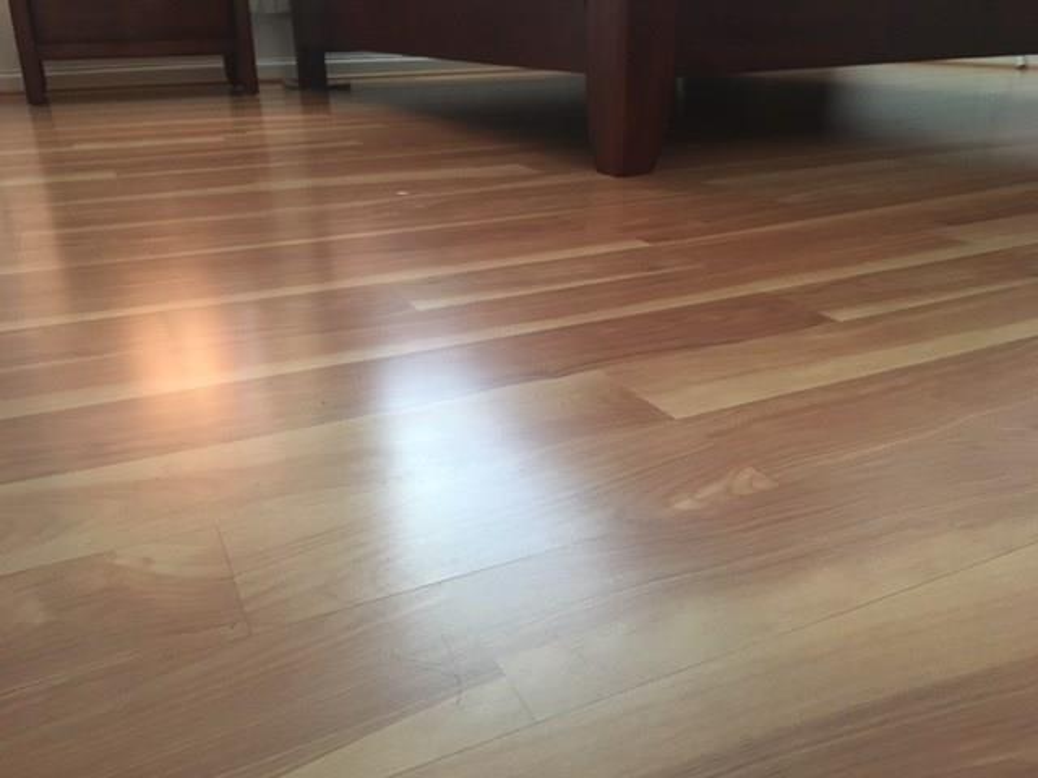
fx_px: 870
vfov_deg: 48.2
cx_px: 519
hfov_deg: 61.7
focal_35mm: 29
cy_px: 389
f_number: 2.2
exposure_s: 1/24
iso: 200
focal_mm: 4.15
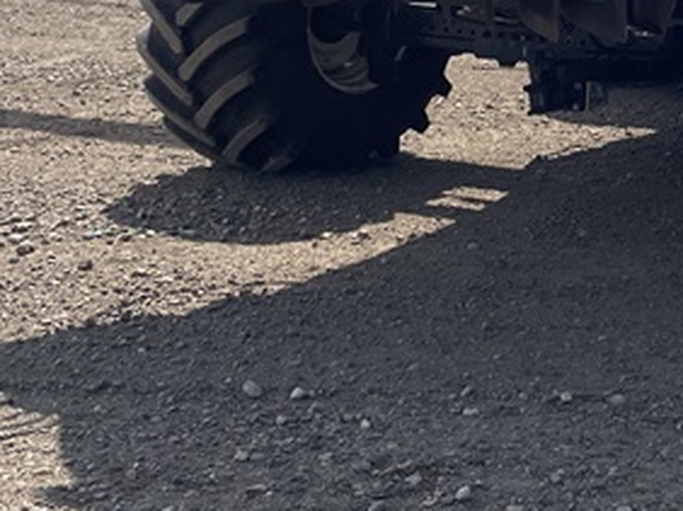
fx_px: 1833
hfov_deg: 19.8
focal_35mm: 93
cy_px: -245
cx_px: 826
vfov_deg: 14.8
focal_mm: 4.2
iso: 32
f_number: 1.6
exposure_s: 1/6135
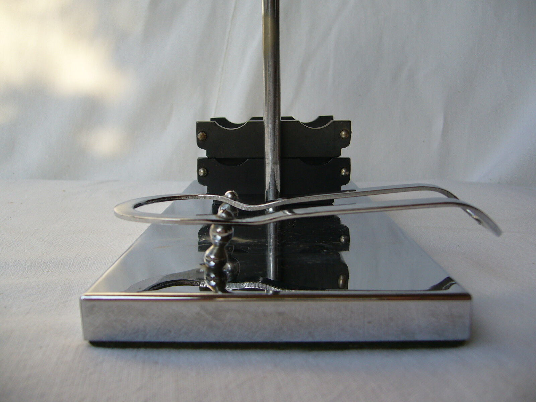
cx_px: 268
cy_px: 201
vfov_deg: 40.7
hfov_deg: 52.6
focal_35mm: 35
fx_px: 542
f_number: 2.8
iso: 80
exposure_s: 1/320
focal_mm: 5.8
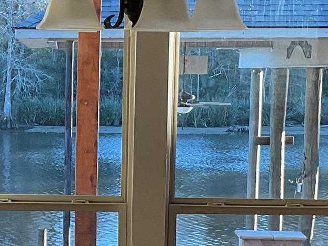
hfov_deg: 13.6
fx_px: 1355
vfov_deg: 10.3
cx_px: 7
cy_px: 253
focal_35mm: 143
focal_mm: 3
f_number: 1.8
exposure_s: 1/120
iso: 40
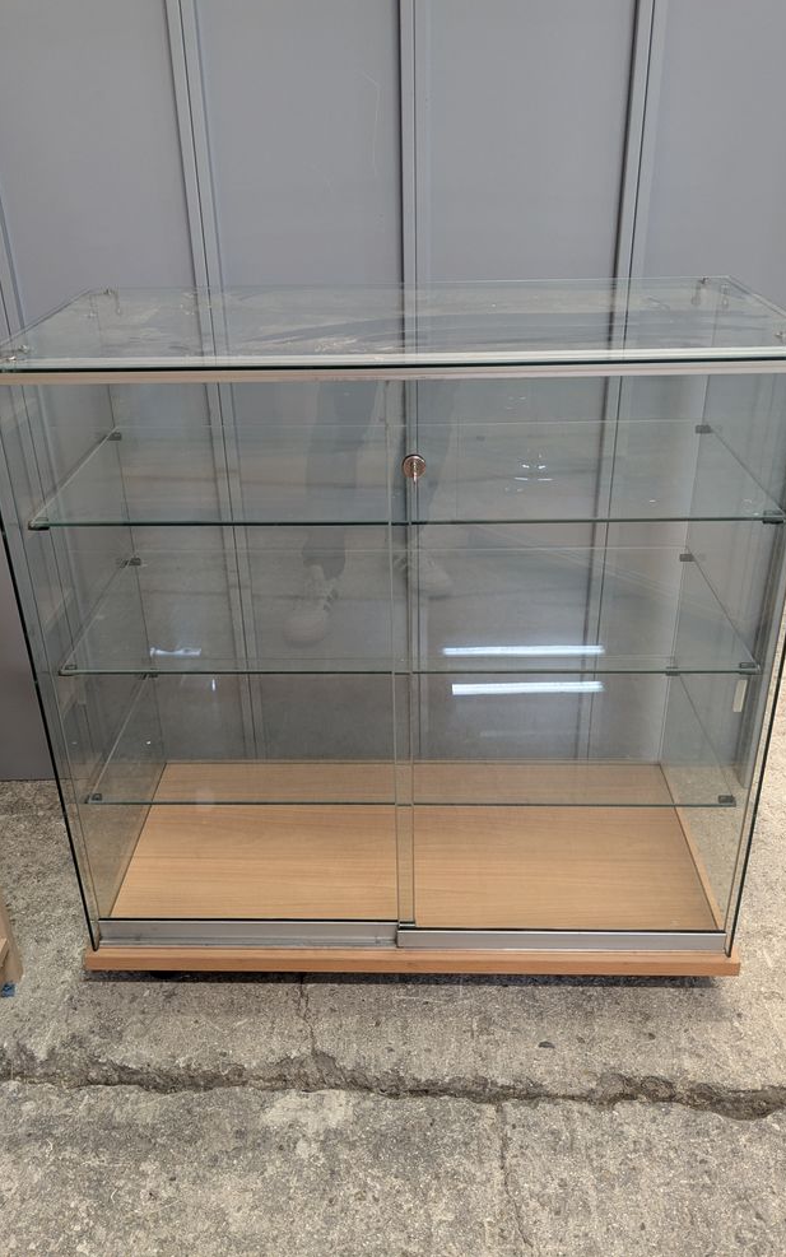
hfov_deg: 43.1
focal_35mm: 29
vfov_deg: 64.6
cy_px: 625
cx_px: 373
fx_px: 994
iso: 159
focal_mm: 4.38
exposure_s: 1/25
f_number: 1.73
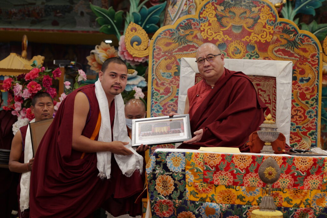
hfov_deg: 23.9
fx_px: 772
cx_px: 164
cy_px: 109
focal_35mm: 85
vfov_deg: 16.1
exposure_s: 1/125
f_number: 4
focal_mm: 85
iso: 3200
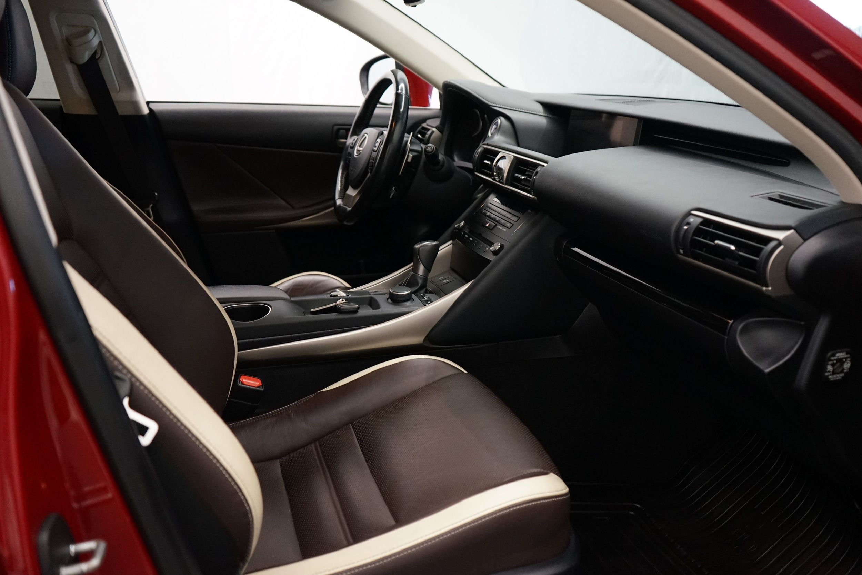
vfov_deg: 43.6
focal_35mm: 30
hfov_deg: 61.9
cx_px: 431
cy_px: 288
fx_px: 718
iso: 3200
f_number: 3.5
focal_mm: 30
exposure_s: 1/160
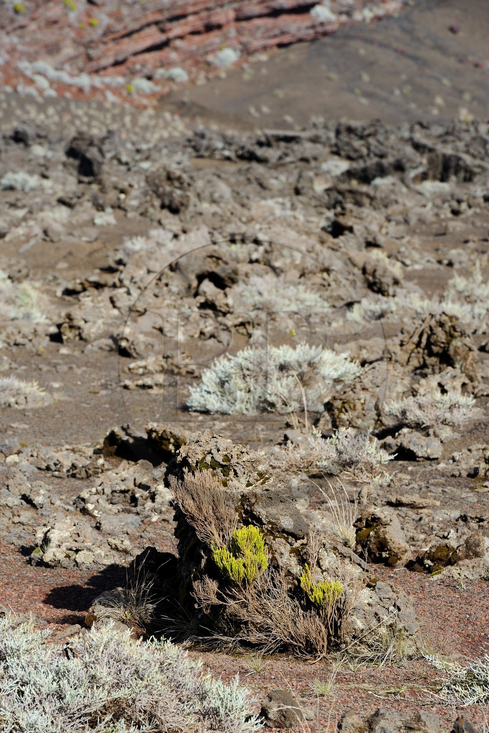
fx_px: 4076
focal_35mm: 200
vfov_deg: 10.3
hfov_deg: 6.9
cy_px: 366
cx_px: 244
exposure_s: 1/250
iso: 400
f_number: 14
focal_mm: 200
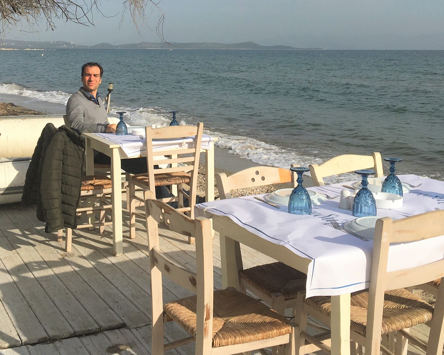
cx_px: 210
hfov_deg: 39.5
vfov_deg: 31.5
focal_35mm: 47
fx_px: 618
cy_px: 92
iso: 25
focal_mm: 4.15
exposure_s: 1/3205
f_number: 2.2
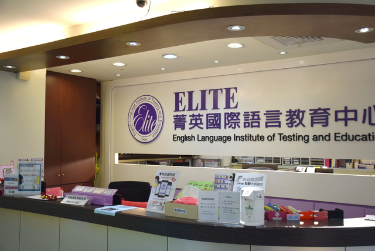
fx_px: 406
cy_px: 126
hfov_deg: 49.5
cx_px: 188
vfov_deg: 34.2
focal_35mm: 39
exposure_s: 1/160
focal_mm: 26
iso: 800
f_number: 4
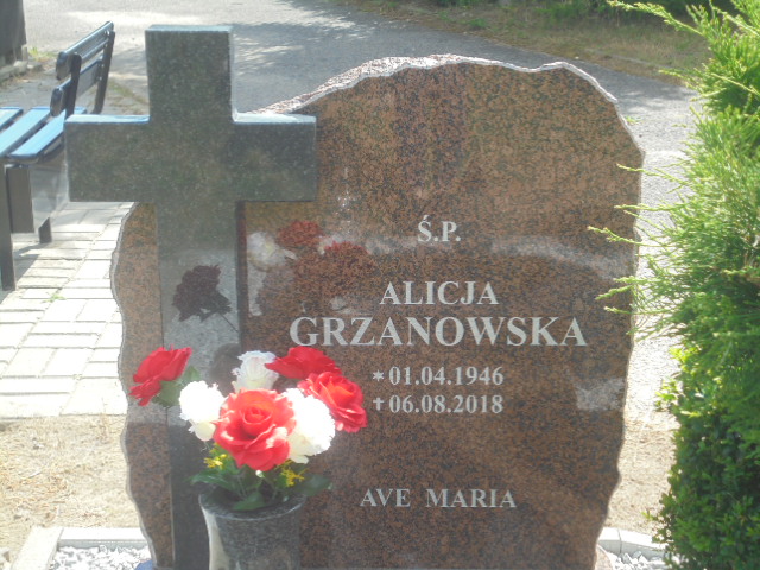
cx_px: 380
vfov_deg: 22.9
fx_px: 1405
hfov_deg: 30.3
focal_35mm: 64
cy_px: 285
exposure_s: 1/125
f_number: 5.6
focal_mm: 11.5
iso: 100
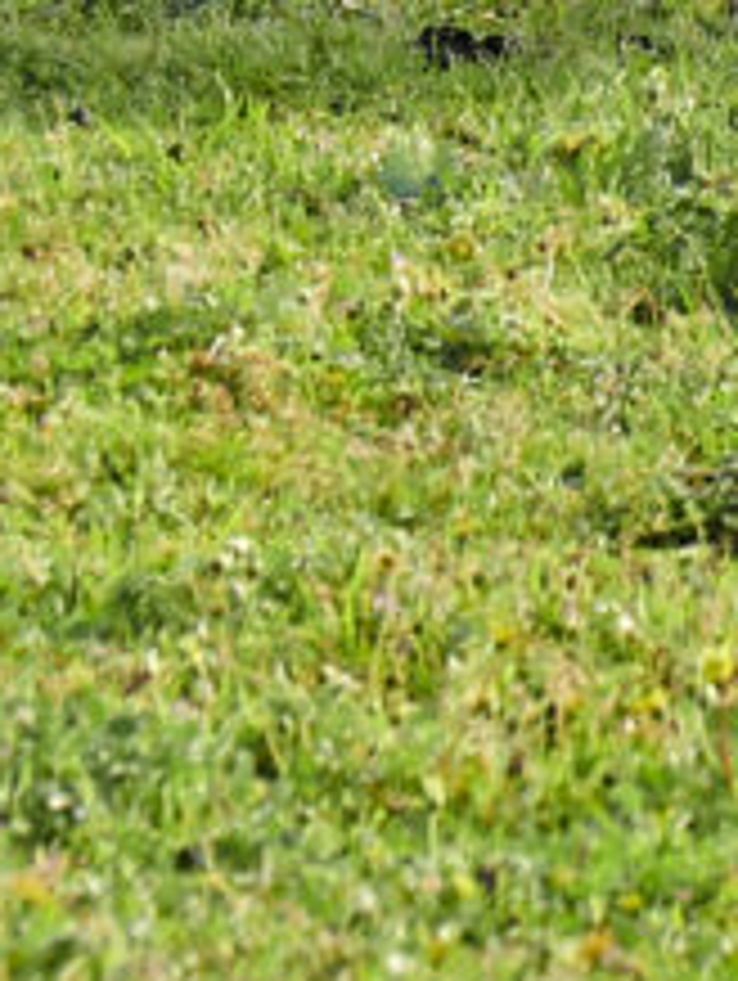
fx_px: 63976
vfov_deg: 0.9
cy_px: -2396
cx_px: 3330
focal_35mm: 2255
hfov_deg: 0.7
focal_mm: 200
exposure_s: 1/100
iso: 100
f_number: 7.1
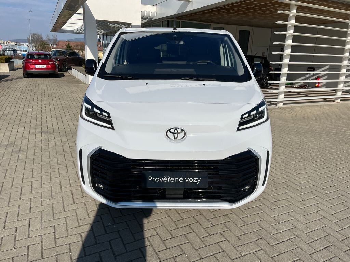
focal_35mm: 26
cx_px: 175
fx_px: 263
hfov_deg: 67.3
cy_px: 131
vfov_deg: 53.1
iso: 50
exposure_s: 1/7874
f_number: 1.6
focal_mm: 5.1
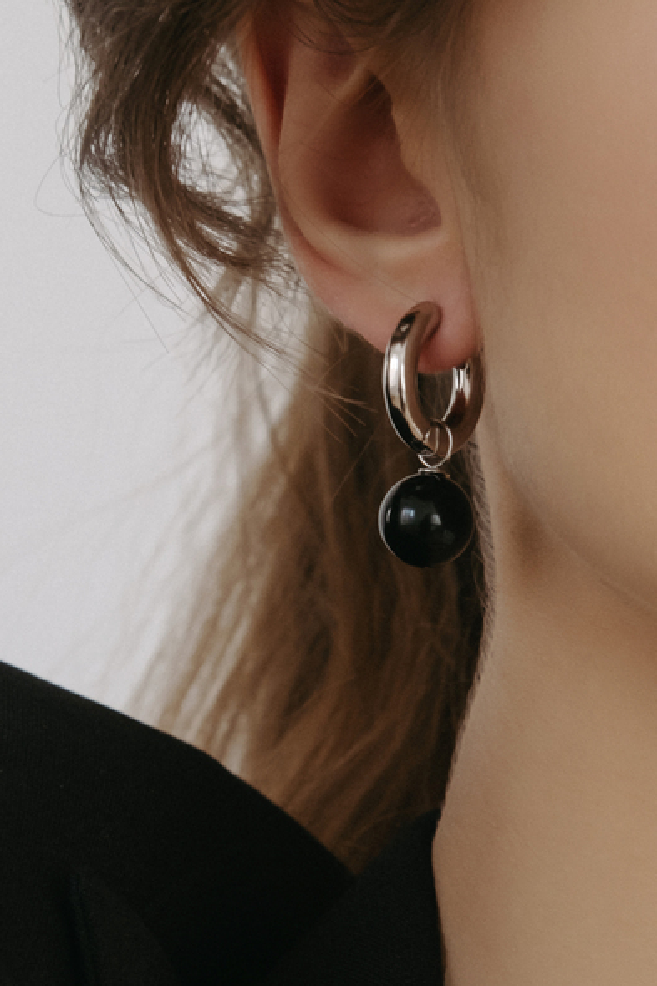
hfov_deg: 9.9
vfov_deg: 14.8
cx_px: 391
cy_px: 729
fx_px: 3780
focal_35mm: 138
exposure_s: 1/125
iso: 500
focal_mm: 35
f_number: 6.4
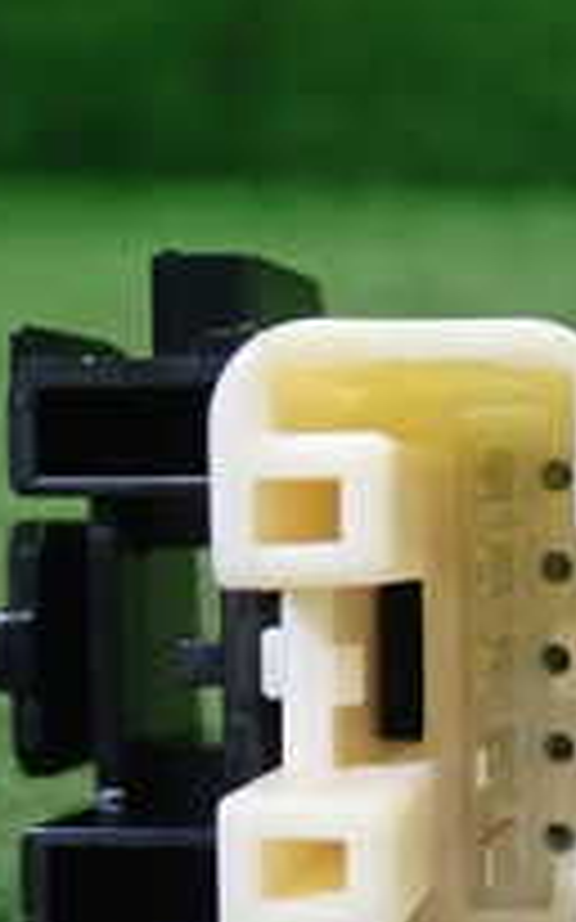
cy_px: 711
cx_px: 711
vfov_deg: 22.1
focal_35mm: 93
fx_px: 2337
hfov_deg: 13.6
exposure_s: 1/125
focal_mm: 5.5
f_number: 2.3
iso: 320
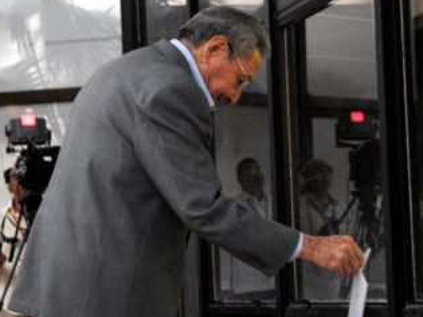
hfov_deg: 22.7
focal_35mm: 86
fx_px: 1051
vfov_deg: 17.2
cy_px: 169
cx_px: 258
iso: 1600
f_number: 4.5
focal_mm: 46
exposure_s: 1/50
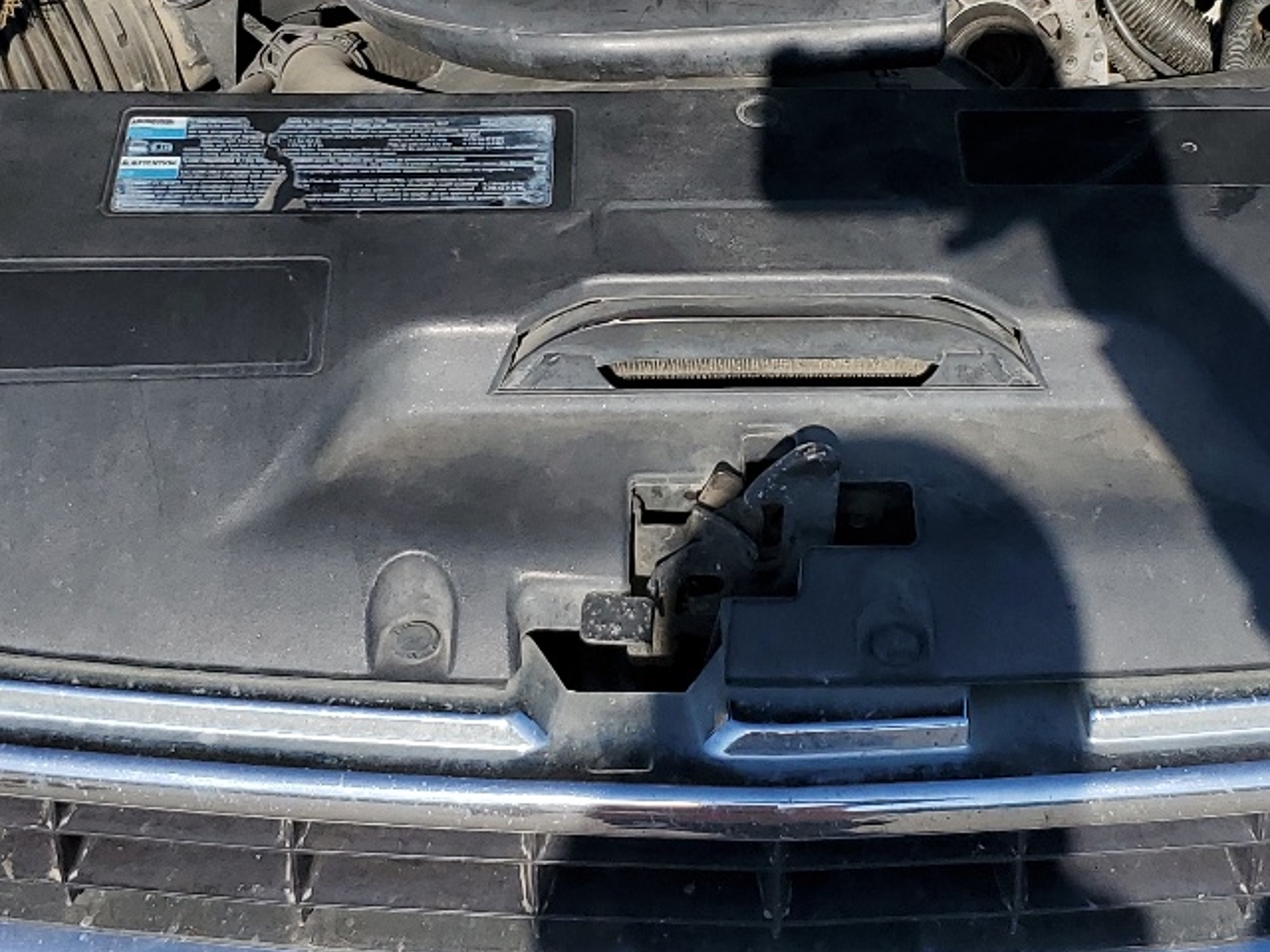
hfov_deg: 29.8
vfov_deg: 22.5
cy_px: 303
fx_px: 2385
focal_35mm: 65
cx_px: 732
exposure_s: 1/5000
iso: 50
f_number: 1.5
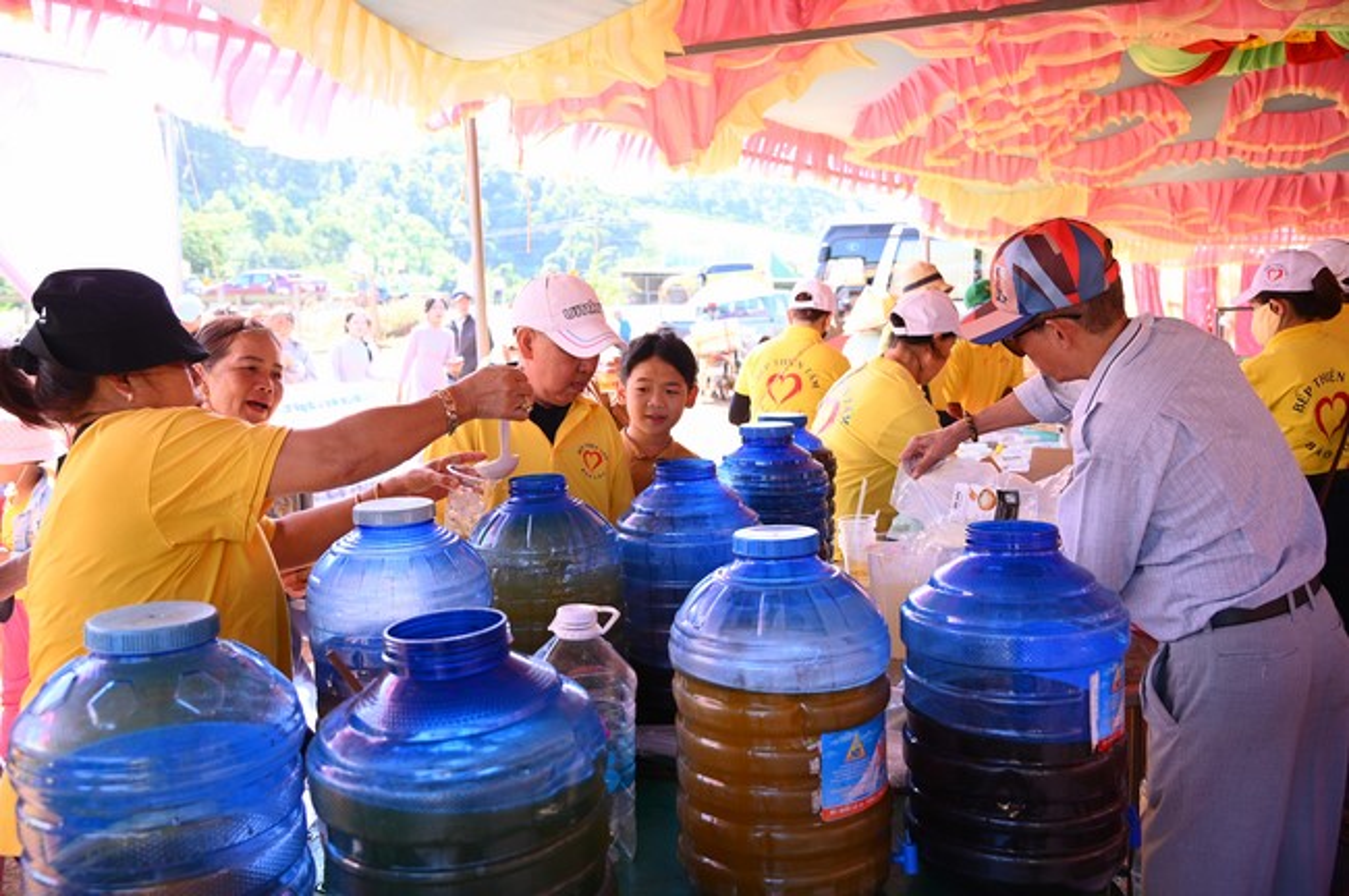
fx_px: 1123
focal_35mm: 30
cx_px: 674
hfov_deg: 62.0
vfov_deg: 43.5
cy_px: 448
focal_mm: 30
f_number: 4.5
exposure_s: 1/200
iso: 640
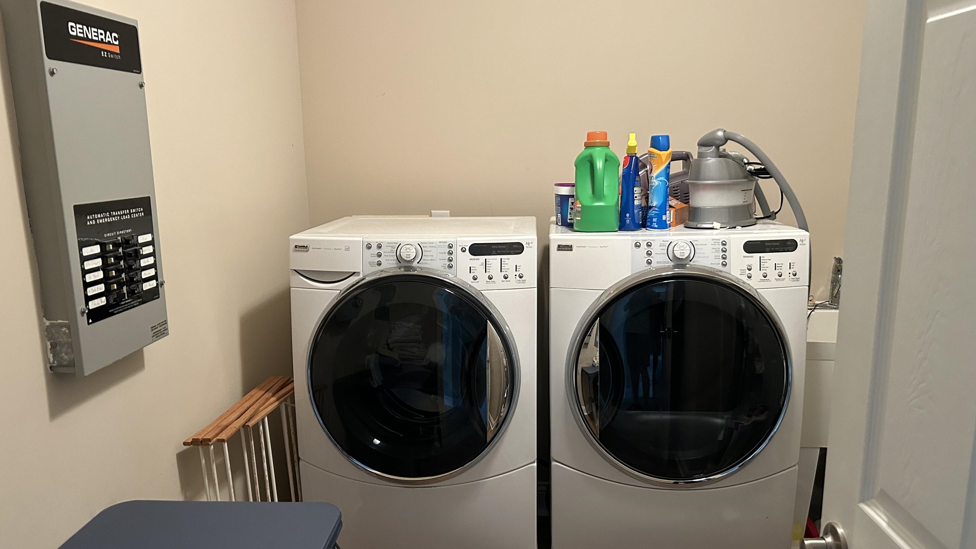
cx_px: 485
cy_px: 314
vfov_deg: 40.1
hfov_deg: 66.1
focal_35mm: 29
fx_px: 751
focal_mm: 5.7
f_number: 1.5
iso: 400
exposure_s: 1/60
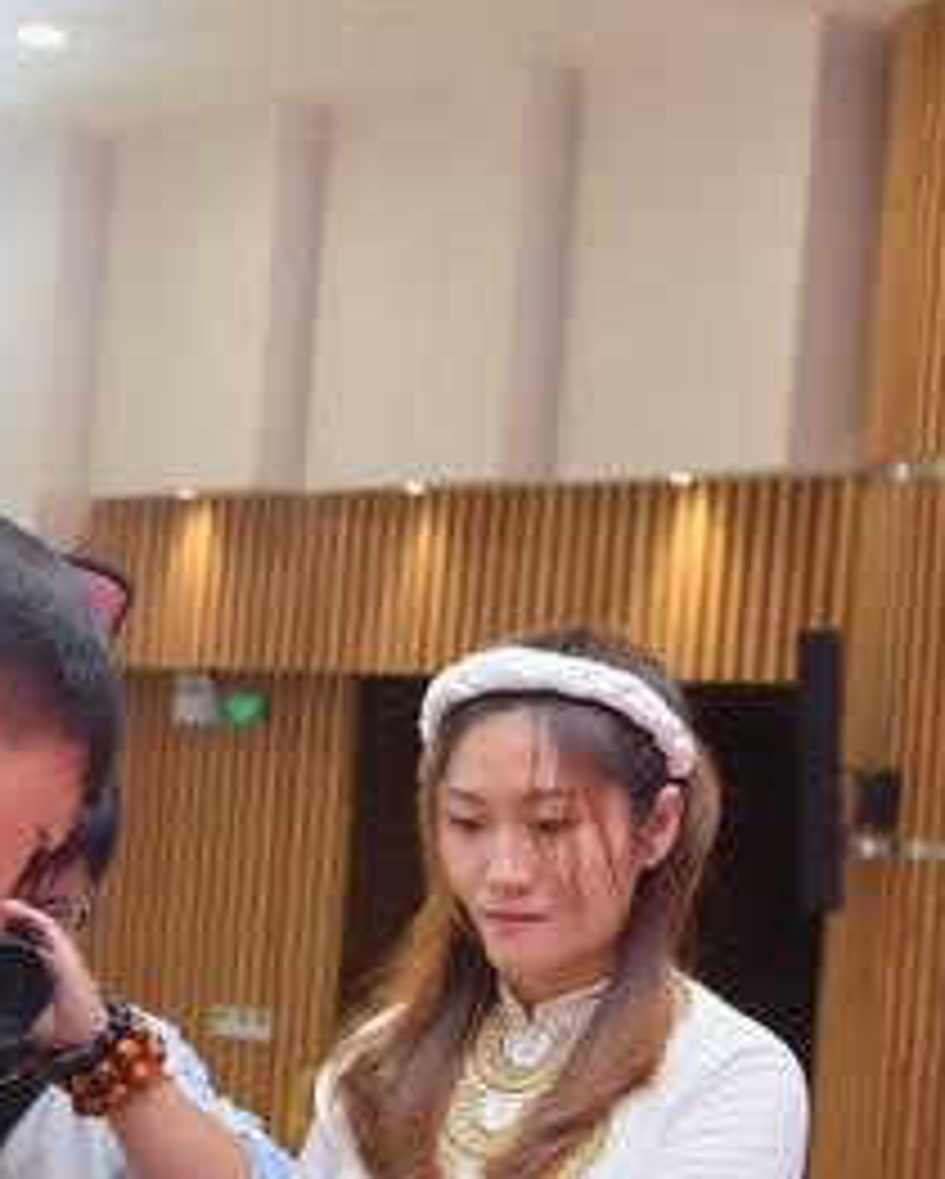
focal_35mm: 107
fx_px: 3736
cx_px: 236
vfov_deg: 17.9
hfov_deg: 14.4
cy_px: 846
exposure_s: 1/160
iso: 1250
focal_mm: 46
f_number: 5
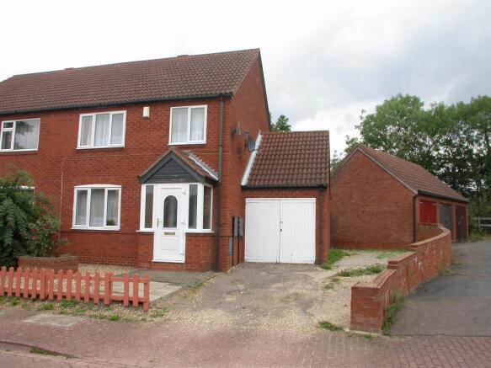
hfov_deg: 44.8
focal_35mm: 42
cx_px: 246
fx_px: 596
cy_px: 184
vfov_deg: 34.3
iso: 100
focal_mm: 8.7
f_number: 6.1
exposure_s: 1/203
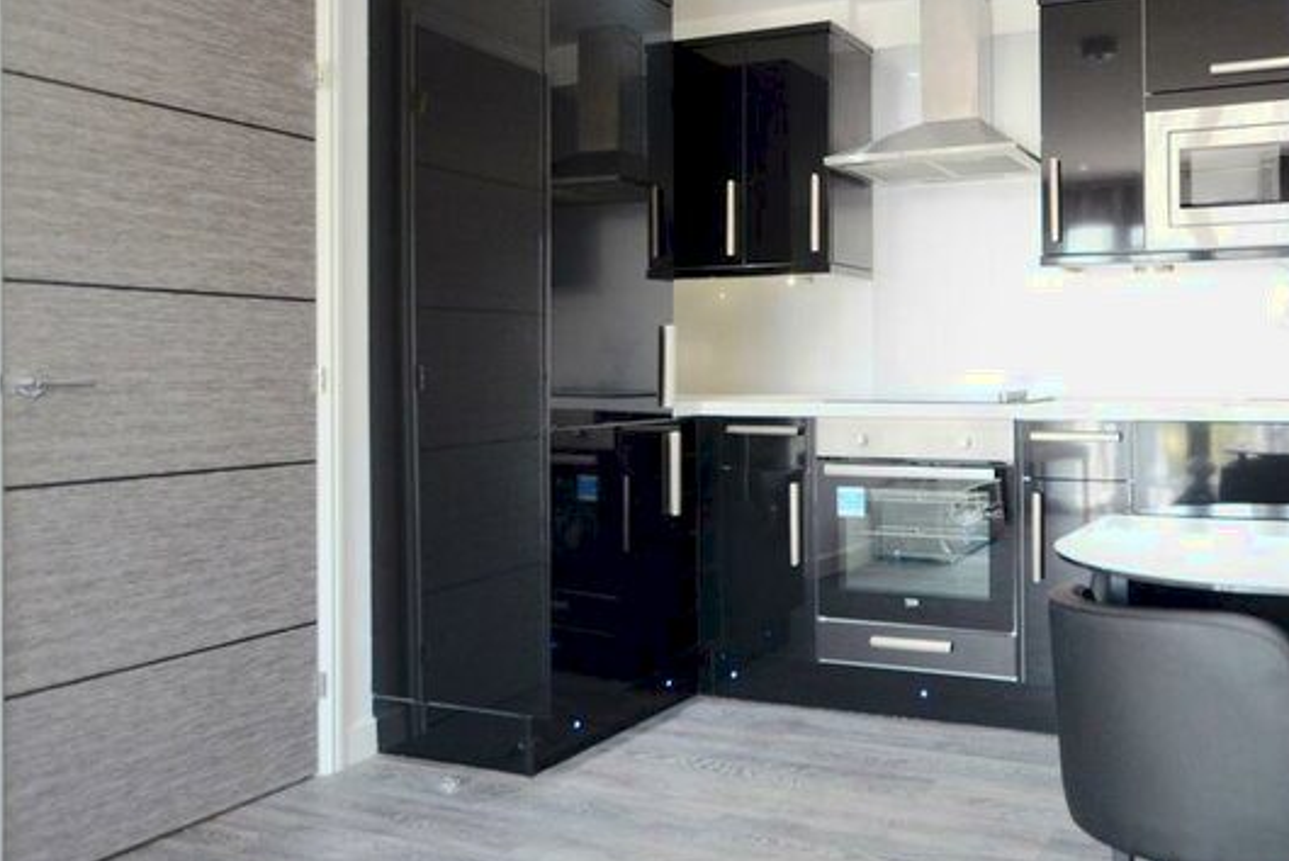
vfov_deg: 39.2
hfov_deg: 55.4
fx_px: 1206
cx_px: 824
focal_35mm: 34
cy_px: 368
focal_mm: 17
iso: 1000
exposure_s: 1/100
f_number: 3.5
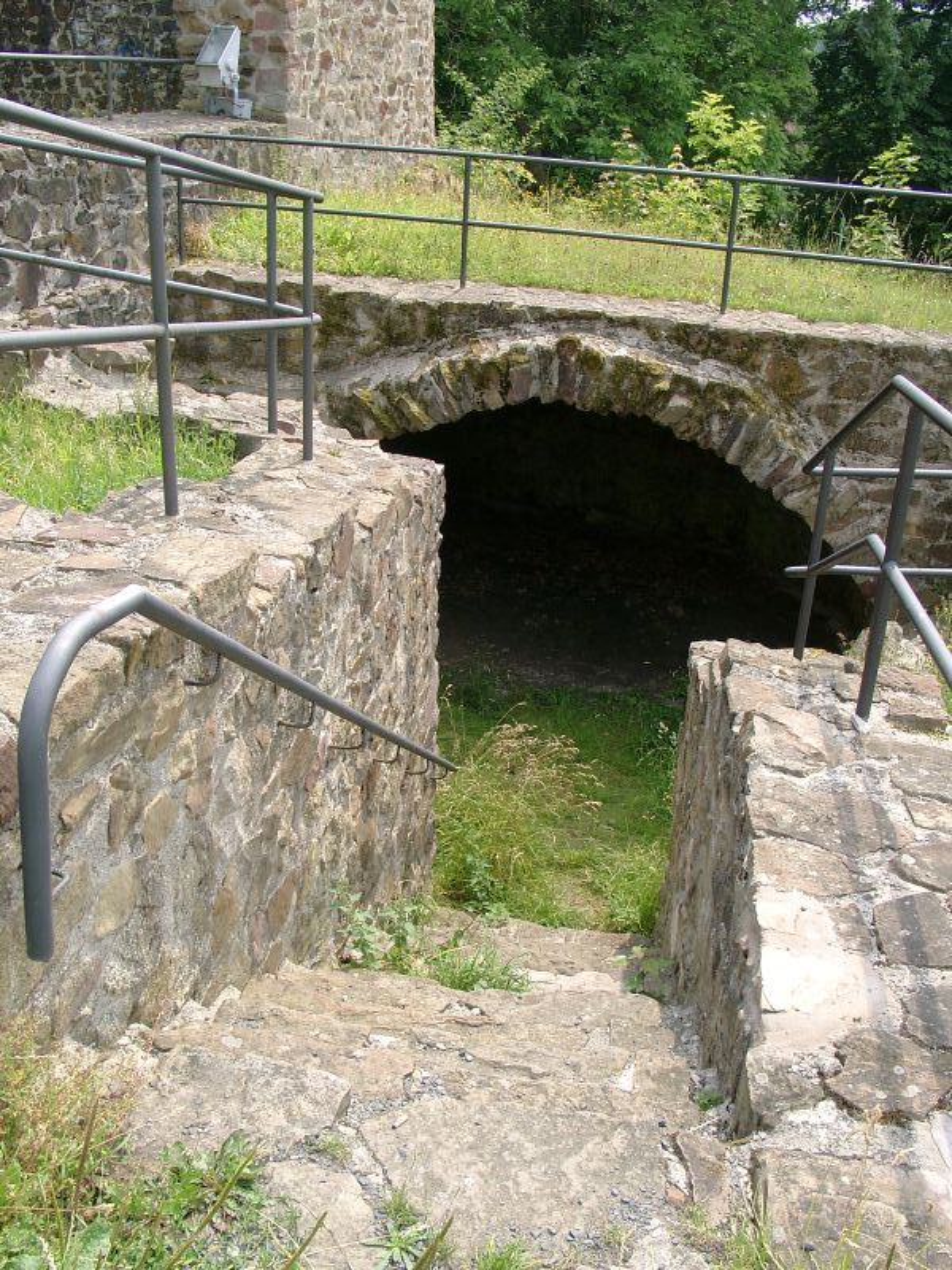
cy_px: 635
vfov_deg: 54.0
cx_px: 476
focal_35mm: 34
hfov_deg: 41.8
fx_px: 1247
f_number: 4
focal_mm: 7.13
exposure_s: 1/265
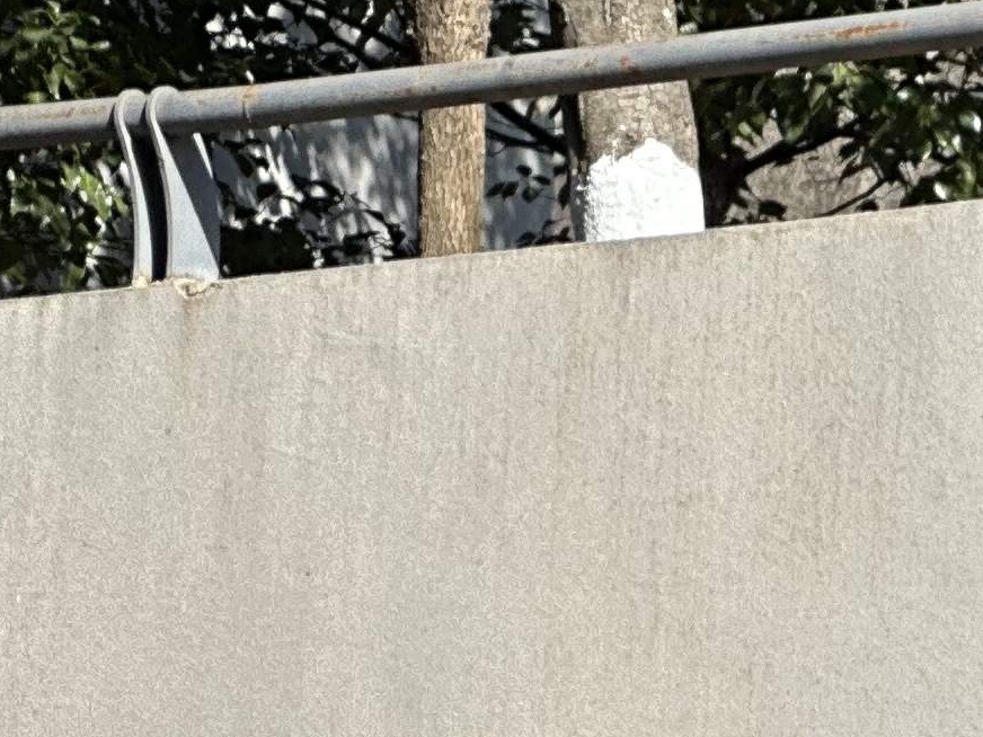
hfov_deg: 5.5
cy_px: 1457
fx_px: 10109
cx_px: 1537
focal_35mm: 356
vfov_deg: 4.1
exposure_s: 1/237
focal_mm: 9
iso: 25
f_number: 2.8
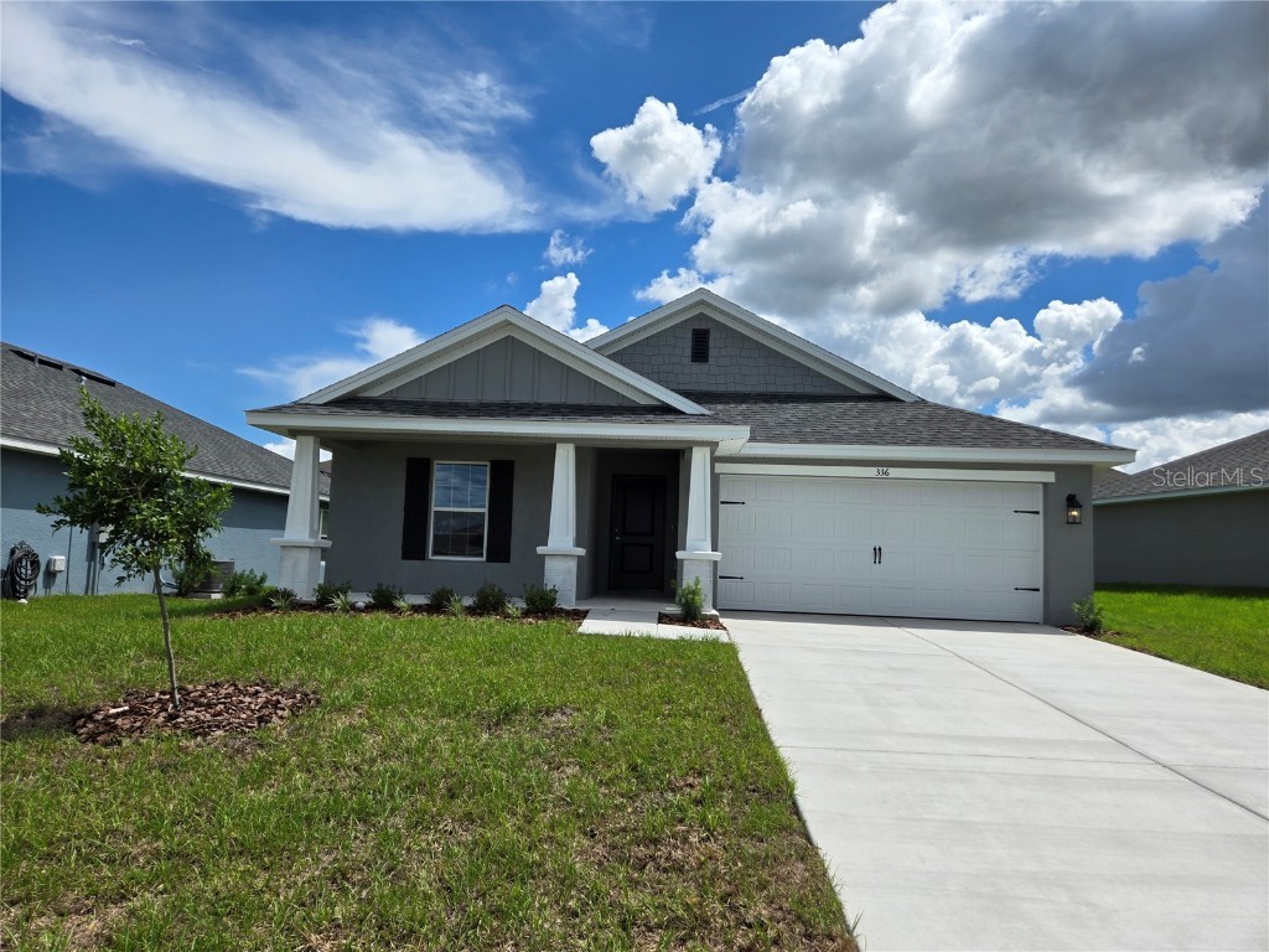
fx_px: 843
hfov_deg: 73.9
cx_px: 634
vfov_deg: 58.9
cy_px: 476
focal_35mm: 23
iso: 25
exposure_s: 1/3203
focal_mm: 5.4
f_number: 1.8
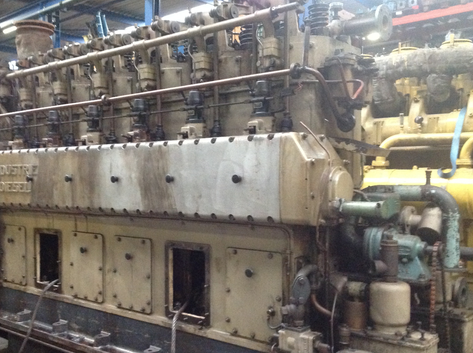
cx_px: 210
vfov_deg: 34.2
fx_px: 573
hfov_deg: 44.8
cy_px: 203
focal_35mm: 42
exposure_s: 1/15
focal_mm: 4.28
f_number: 2.4
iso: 800
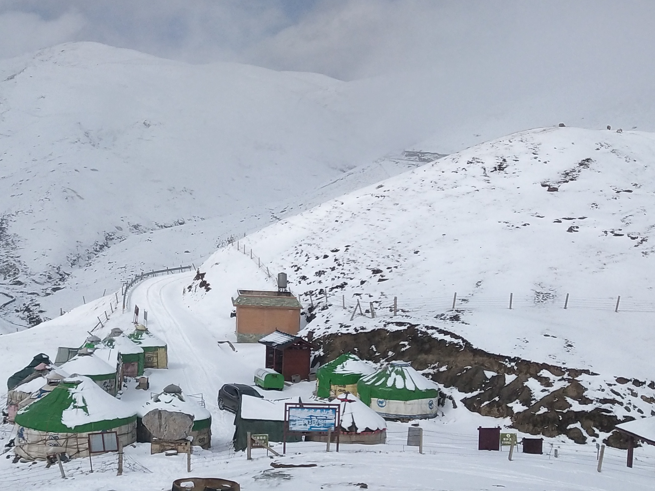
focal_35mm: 70
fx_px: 1325
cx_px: 161
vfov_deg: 21.0
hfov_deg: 27.4
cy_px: 235
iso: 53
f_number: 1.8
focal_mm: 3.95
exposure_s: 1/8722
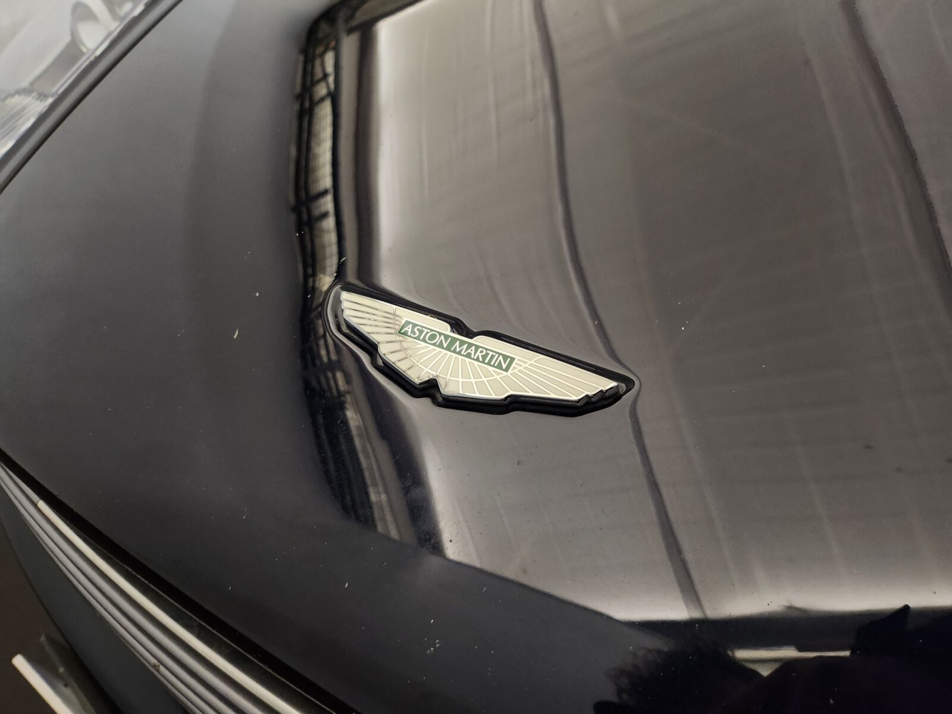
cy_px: 357
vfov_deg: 56.8
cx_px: 476
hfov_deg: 71.6
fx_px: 660
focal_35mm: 24
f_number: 1.8
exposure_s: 1/25
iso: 640
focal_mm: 5
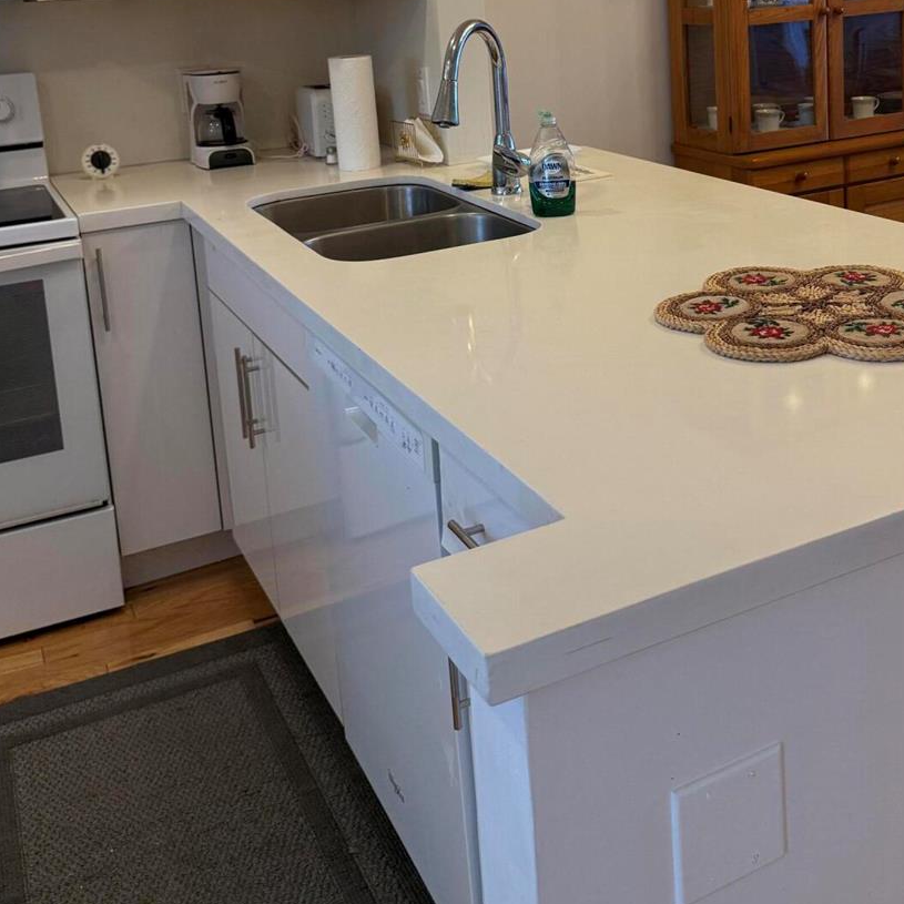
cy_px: 148
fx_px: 1182
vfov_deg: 39.7
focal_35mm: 40
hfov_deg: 41.3
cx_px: 600
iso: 160
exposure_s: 1/161
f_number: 1.78
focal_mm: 6.76
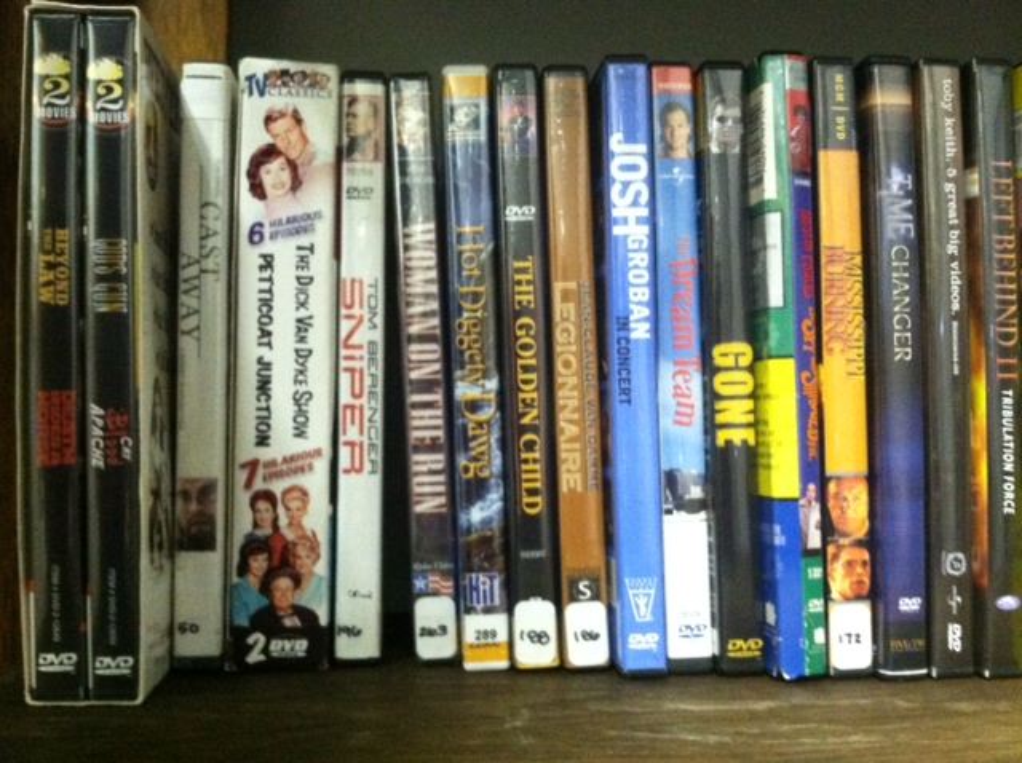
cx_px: 511
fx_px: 1032
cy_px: 382
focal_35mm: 35
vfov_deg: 40.6
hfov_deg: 52.7
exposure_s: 1/15
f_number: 2.8
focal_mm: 3.85
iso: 640
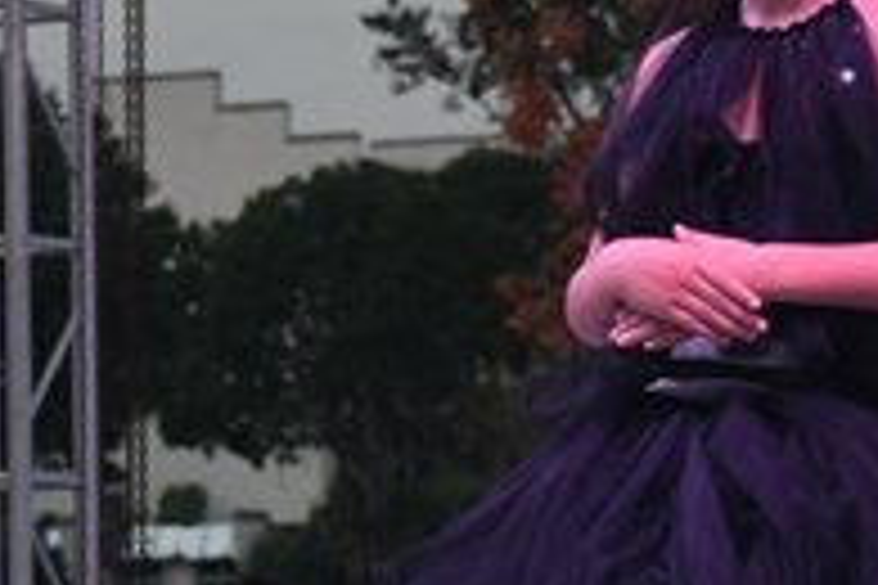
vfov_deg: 5.9
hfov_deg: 8.8
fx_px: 5707
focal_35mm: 234
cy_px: 362
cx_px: 675
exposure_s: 1/400
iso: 1250
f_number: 4.2
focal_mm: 38
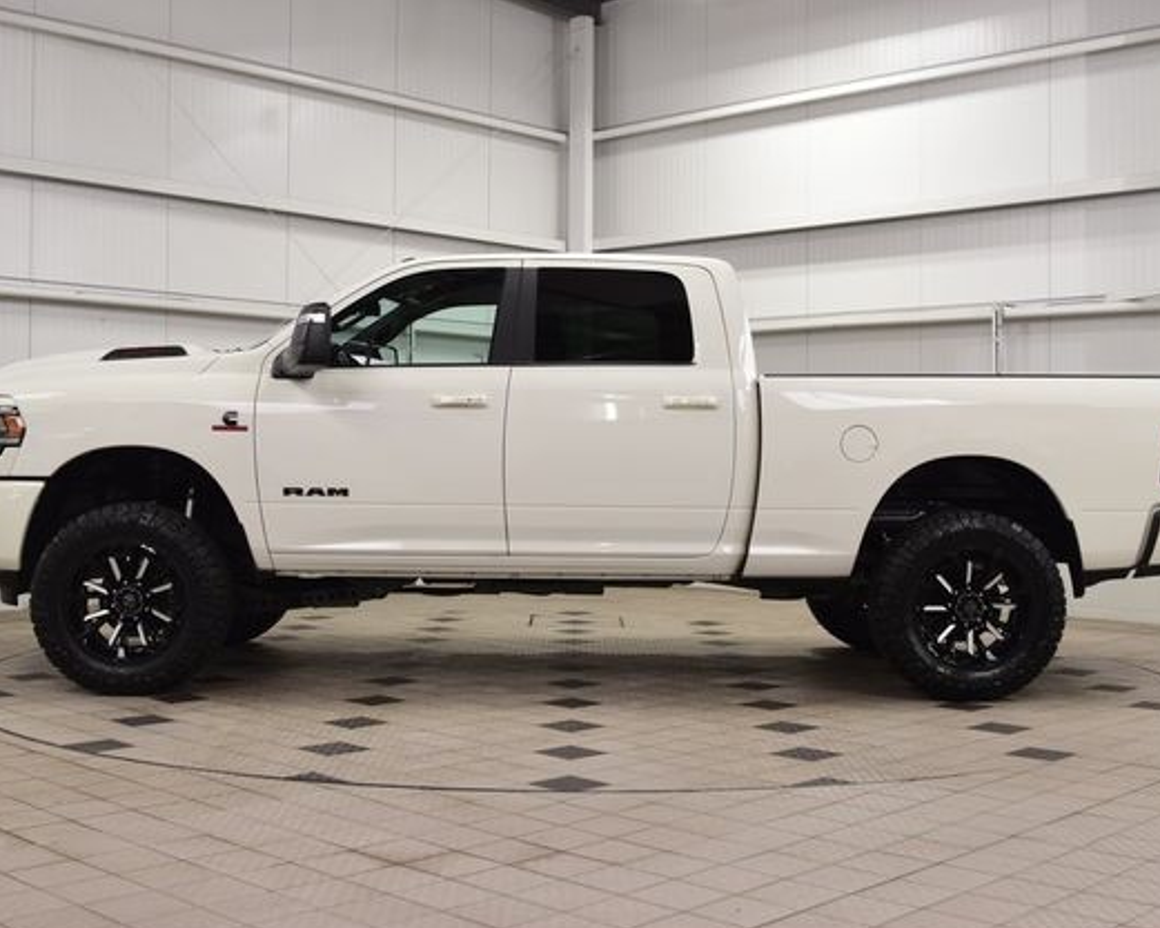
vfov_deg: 33.4
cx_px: 583
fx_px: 1545
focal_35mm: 45
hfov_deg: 41.1
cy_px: 473
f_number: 7.1
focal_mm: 26
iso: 500
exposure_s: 1/30
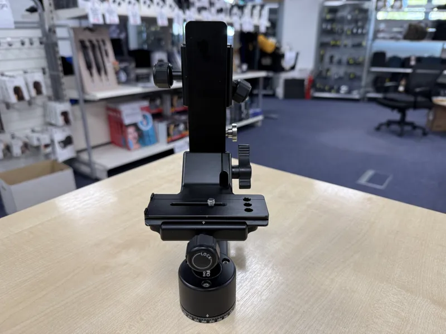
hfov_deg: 71.6
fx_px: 309
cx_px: 223
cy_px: 167
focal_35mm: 24
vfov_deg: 56.8
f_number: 1.78
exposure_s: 1/100
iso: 160
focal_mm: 6.76
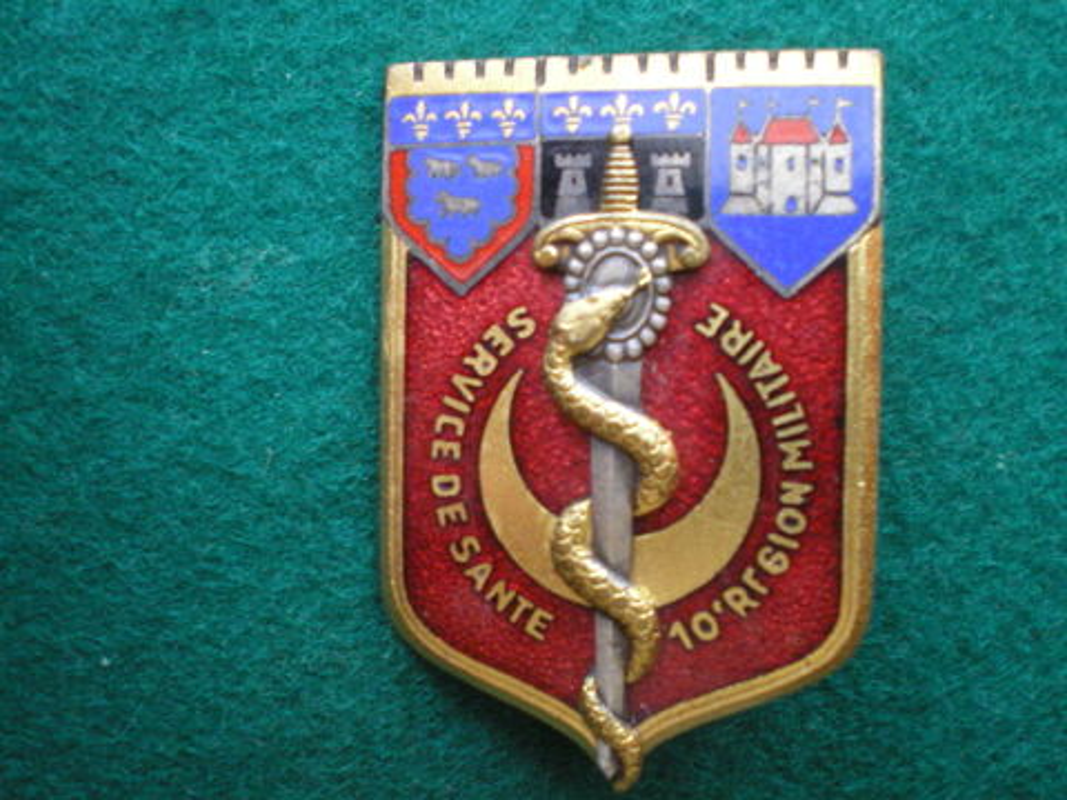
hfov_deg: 49.0
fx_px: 1171
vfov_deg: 37.7
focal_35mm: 38
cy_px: 400
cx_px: 534
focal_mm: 6.3
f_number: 3.1
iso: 400
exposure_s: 1/15
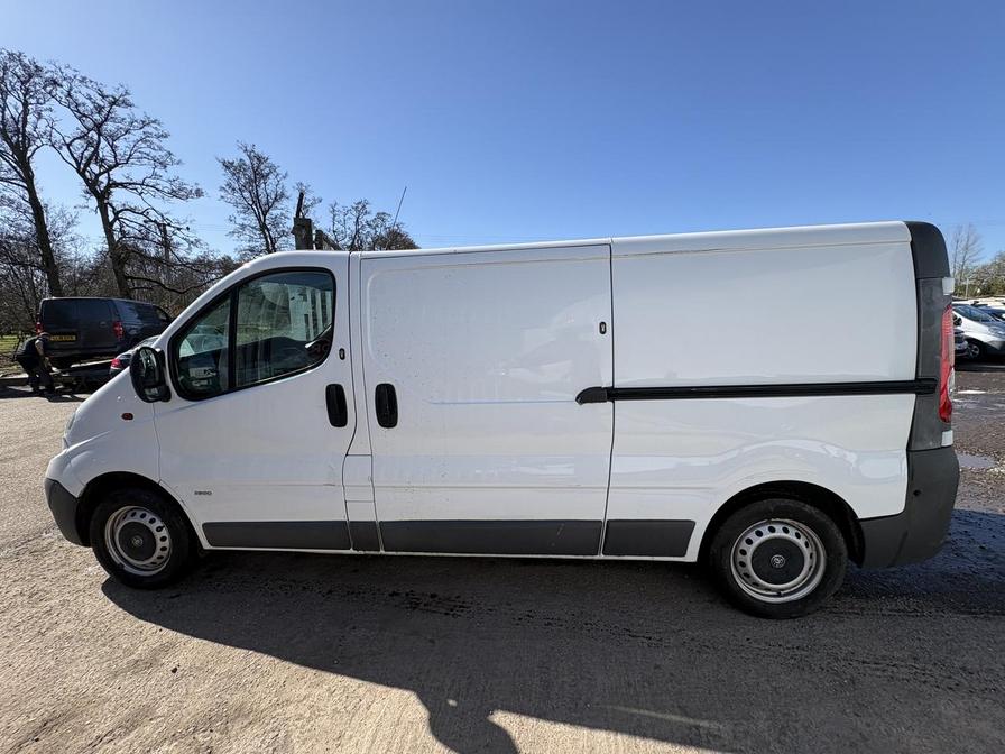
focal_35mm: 14
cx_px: 502
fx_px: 406
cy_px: 377
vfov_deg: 85.7
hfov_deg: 102.1
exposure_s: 1/1637
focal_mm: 2.22
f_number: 2.2
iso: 50
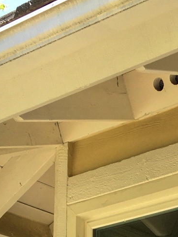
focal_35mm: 121
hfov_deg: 11.2
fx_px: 830
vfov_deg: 14.5
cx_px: 343
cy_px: 416
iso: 25
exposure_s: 1/194
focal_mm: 4.15
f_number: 2.2
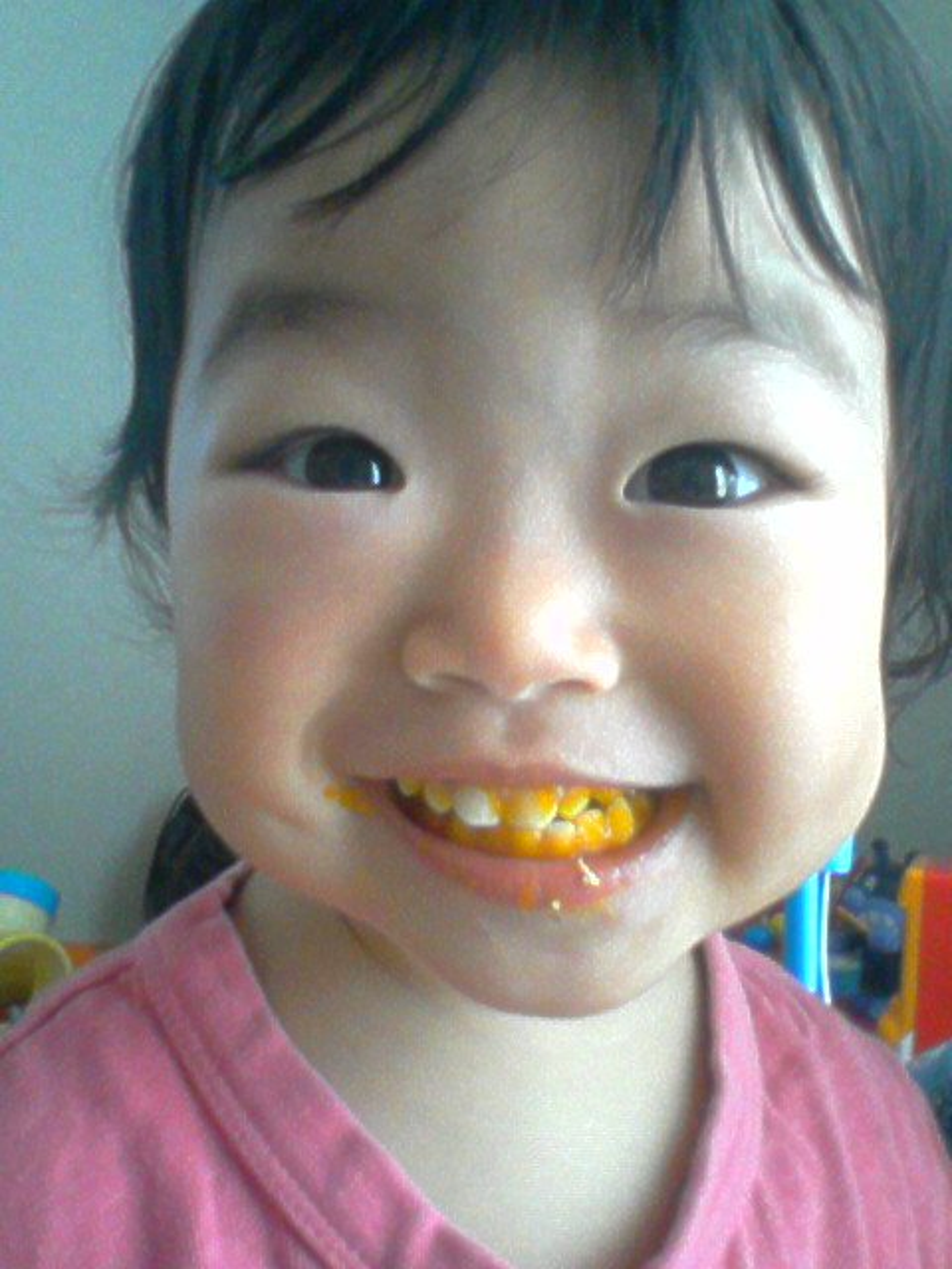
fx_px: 1063
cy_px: 634
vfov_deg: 61.7
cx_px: 476
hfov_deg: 48.2
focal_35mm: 29
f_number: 2.8
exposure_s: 1/23.8
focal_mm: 1.5
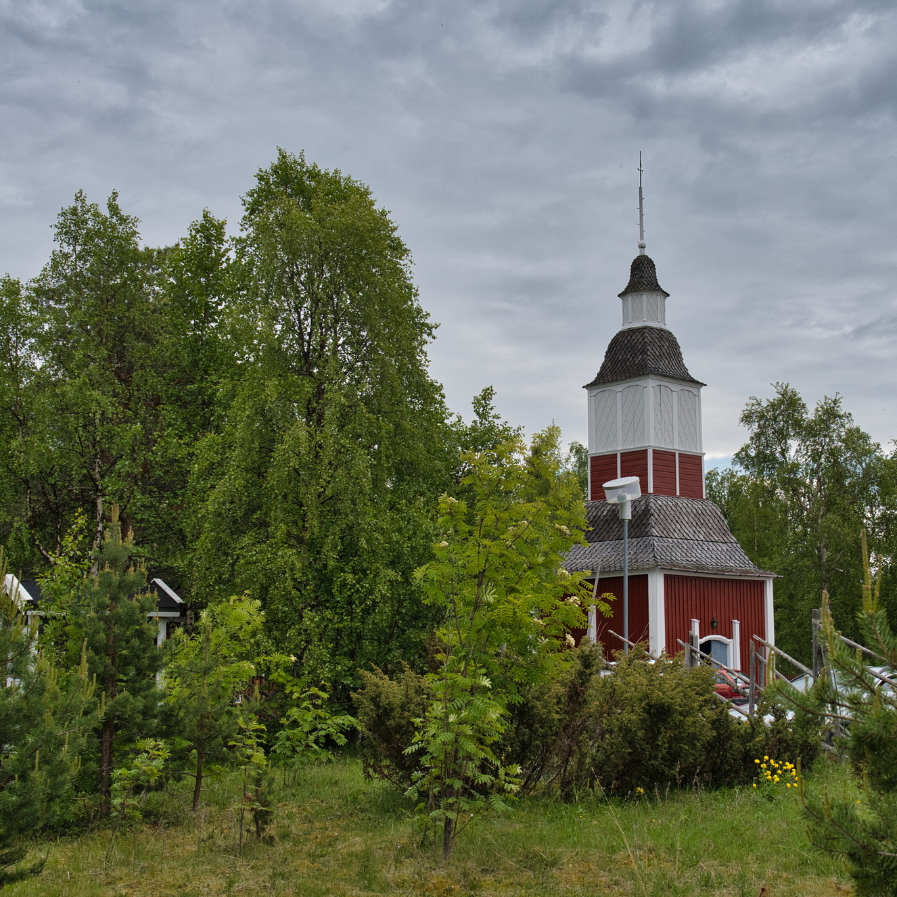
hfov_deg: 33.9
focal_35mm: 50
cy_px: 448
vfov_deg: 34.0
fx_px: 1466
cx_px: 528
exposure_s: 1/500
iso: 160
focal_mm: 39
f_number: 7.1
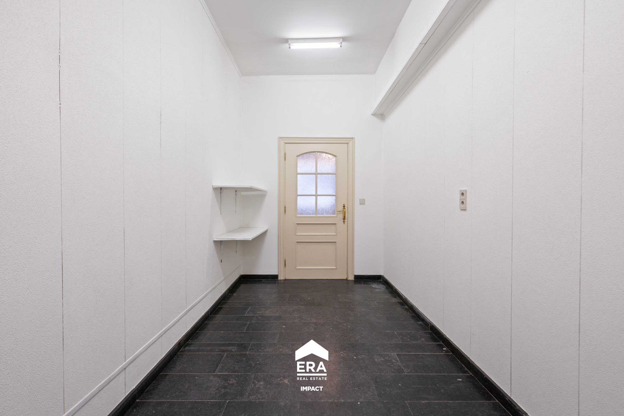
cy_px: 208
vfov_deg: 73.8
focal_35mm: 16
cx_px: 312
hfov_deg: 96.7
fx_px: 277
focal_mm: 16
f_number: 11
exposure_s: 2
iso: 250
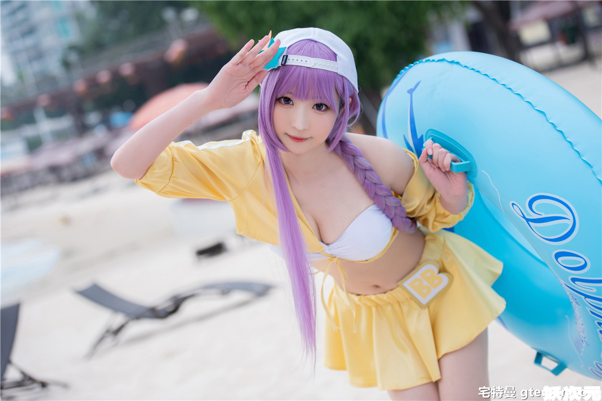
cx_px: 301
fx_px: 1170
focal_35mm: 70
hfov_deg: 28.8
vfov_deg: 19.5
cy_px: 200
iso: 100
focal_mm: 70
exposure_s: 1/250
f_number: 2.8
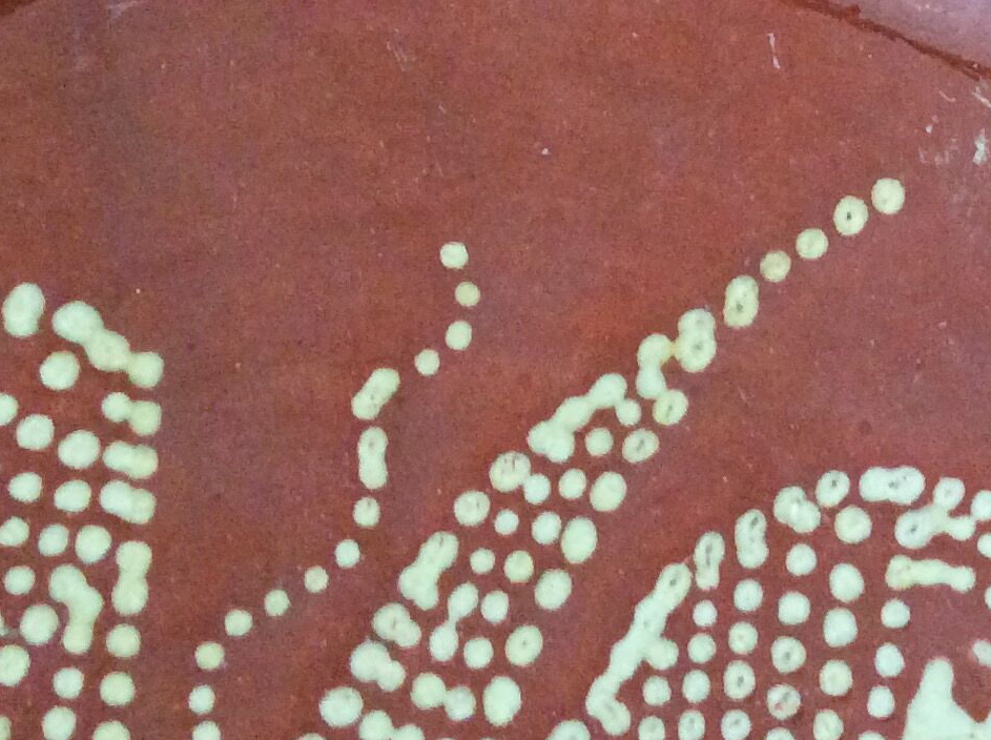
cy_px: 127
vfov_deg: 16.6
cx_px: 982
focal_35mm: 88
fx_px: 2515
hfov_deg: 21.5
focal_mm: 3.3
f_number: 2.4
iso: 320
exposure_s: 1/17
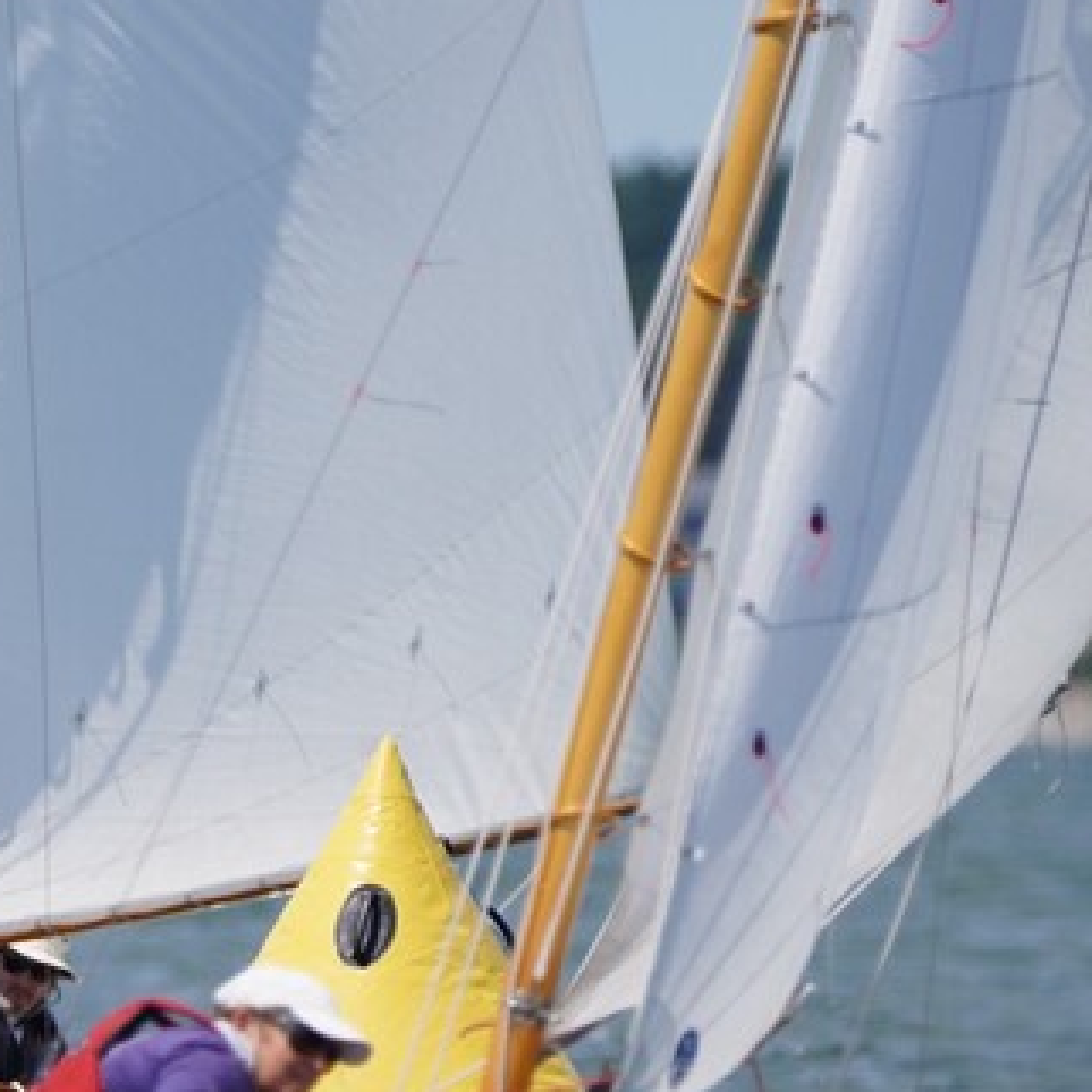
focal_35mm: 1538
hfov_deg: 1.1
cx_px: 3
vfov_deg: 1.1
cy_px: 597
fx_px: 54892
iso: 250
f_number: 6.3
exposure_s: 1/1600
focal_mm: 484
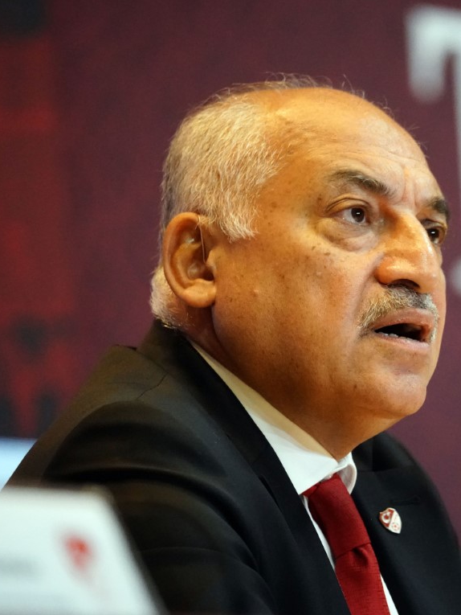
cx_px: 401
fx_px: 10278
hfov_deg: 2.6
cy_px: 308
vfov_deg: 3.4
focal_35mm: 579
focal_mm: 400
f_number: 6.3
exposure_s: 1/400
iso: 12800
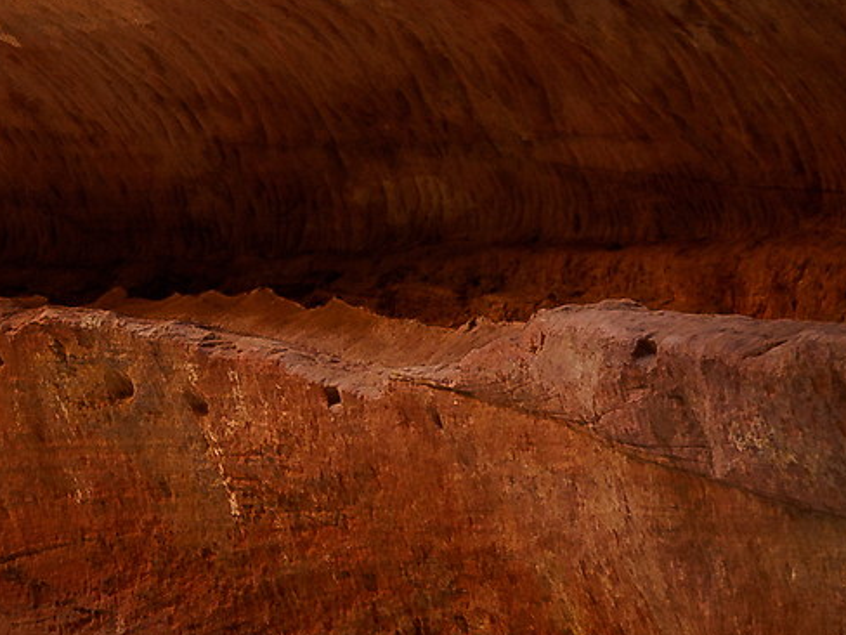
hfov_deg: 14.8
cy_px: -182
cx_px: -629
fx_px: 2884
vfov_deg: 12.2
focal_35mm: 118
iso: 100
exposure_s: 1/15
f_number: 3.2
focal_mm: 12
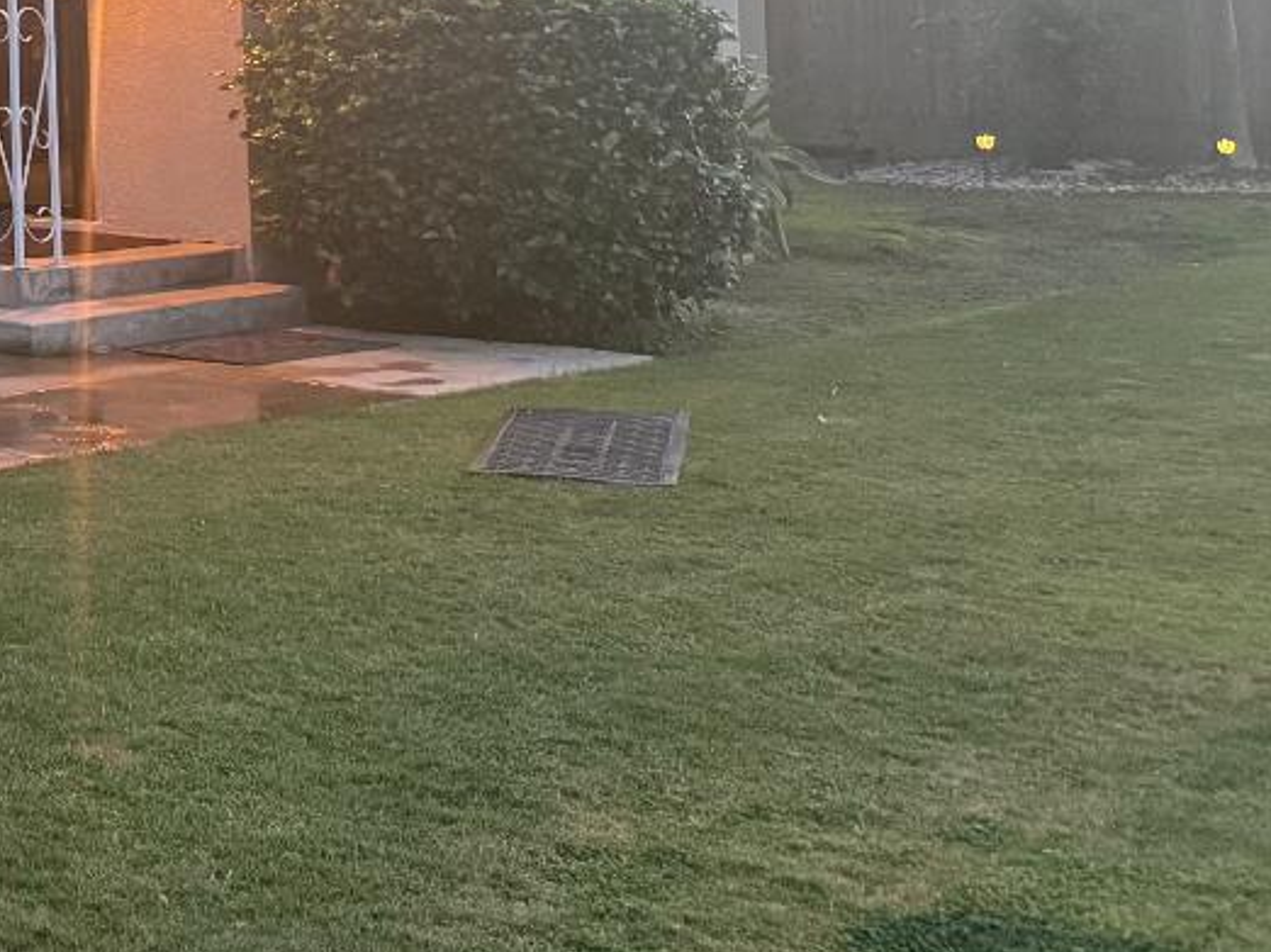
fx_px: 2532
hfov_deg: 24.2
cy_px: -101
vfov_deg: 20.3
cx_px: -443
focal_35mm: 69
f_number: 1.78
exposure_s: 1/60
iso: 400
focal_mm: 6.76
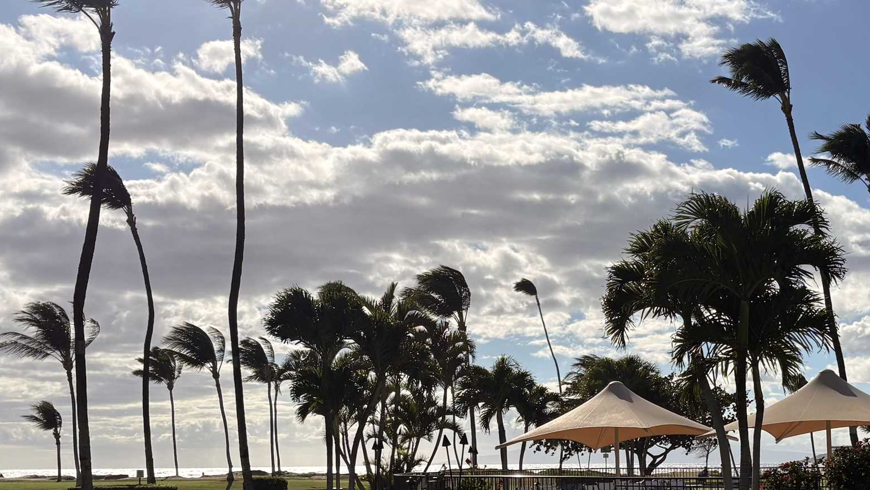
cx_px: 554
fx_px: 1292
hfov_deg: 37.0
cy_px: 359
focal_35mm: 56
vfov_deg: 21.3
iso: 40
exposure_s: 1/10101
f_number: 1.6
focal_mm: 5.96
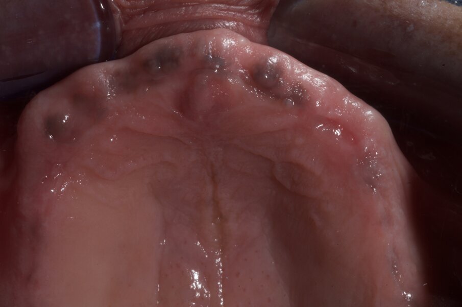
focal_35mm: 158
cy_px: 154
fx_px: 2019
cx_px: 231
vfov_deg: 8.7
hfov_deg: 13.1
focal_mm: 105
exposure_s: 1/60
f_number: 40
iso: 125
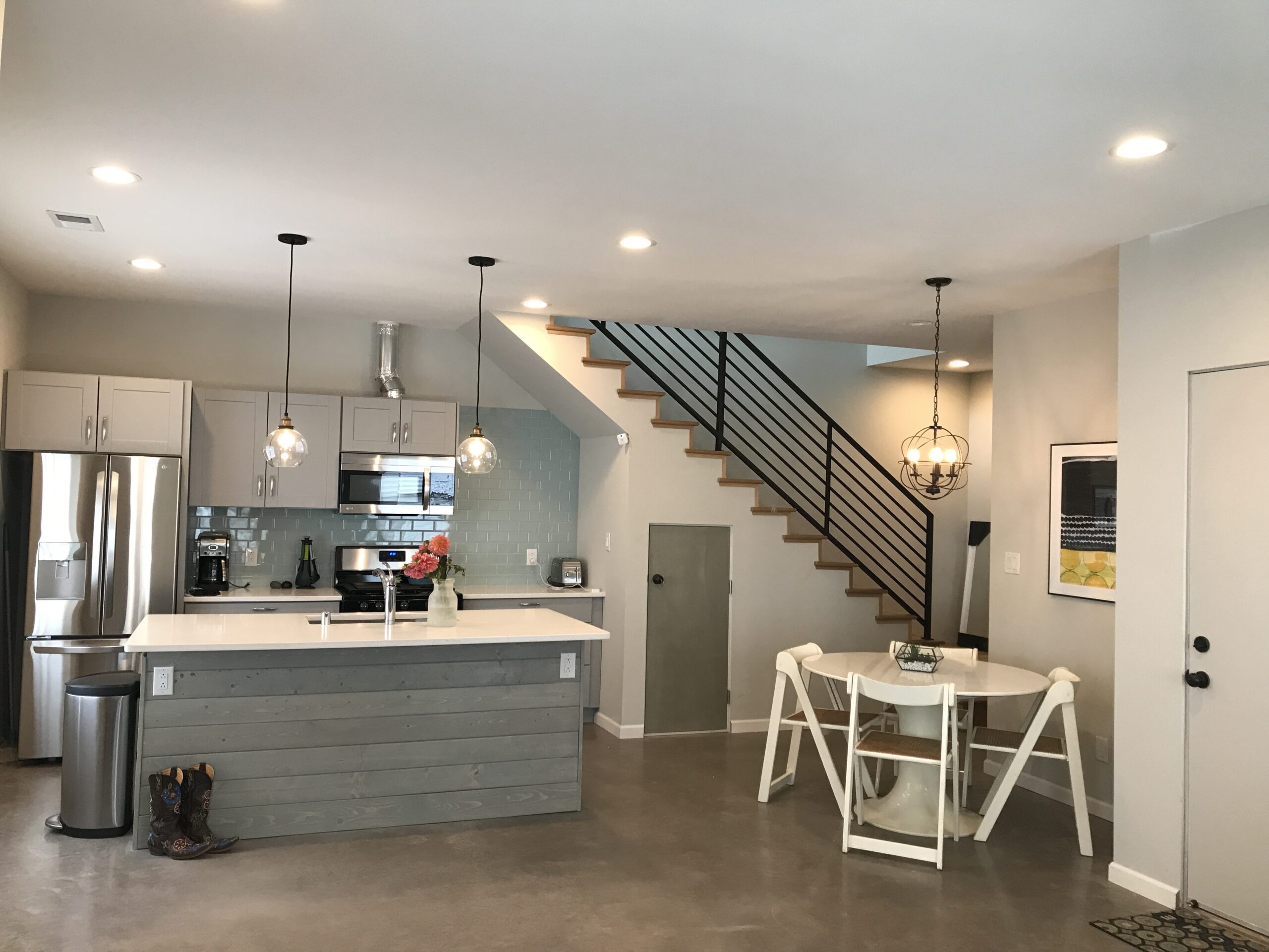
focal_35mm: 28
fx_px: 1026
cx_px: 634
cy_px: 476
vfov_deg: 49.7
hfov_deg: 63.4
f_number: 1.8
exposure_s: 1/30
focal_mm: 3.99
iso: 32
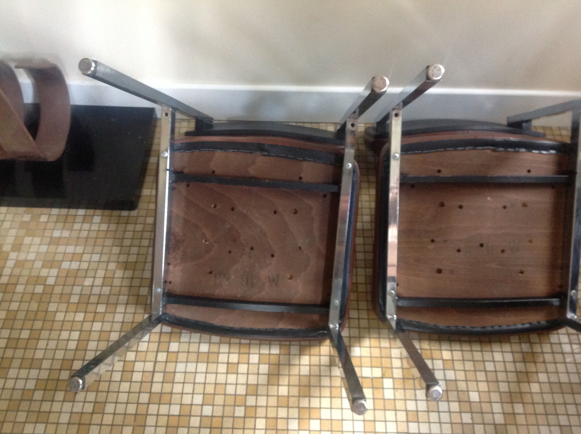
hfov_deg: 52.7
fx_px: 587
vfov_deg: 40.6
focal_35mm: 35
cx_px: 290
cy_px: 217
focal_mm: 4.28
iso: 320
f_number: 2.4
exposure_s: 1/15
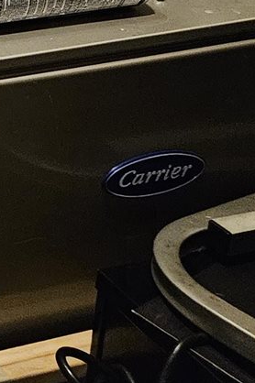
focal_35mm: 132
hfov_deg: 8.7
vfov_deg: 14.5
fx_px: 1405
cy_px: -200
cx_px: -493
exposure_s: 1/120
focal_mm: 5.4
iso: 1000
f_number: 1.8
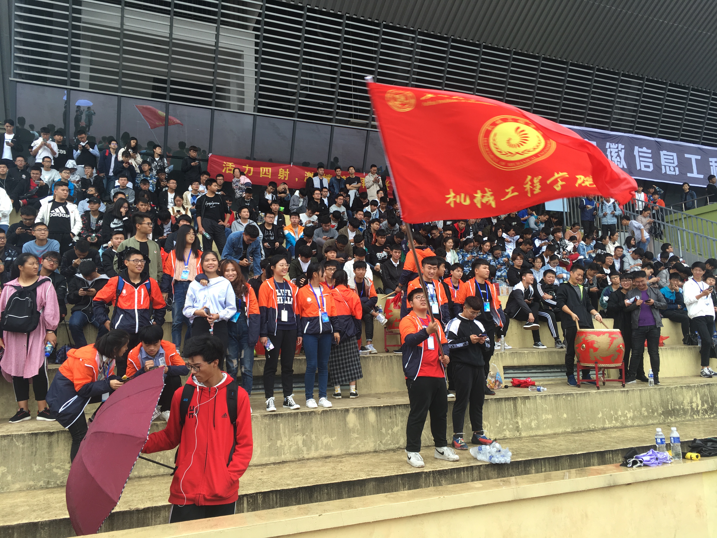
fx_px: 601
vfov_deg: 48.2
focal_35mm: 29
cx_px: 358
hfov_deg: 61.7
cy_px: 269
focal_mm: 4.15
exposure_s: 1/100
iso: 25
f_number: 2.2
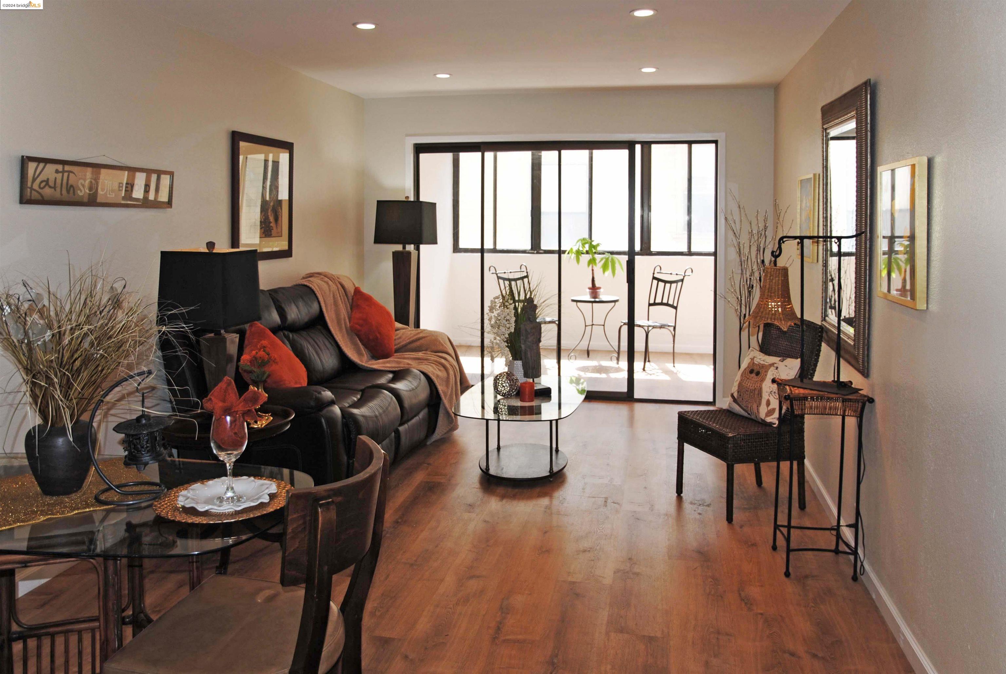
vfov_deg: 48.0
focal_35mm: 27
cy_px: 337
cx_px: 503
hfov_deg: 67.3
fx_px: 755
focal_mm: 18
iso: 100
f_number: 3.8
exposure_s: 1/60
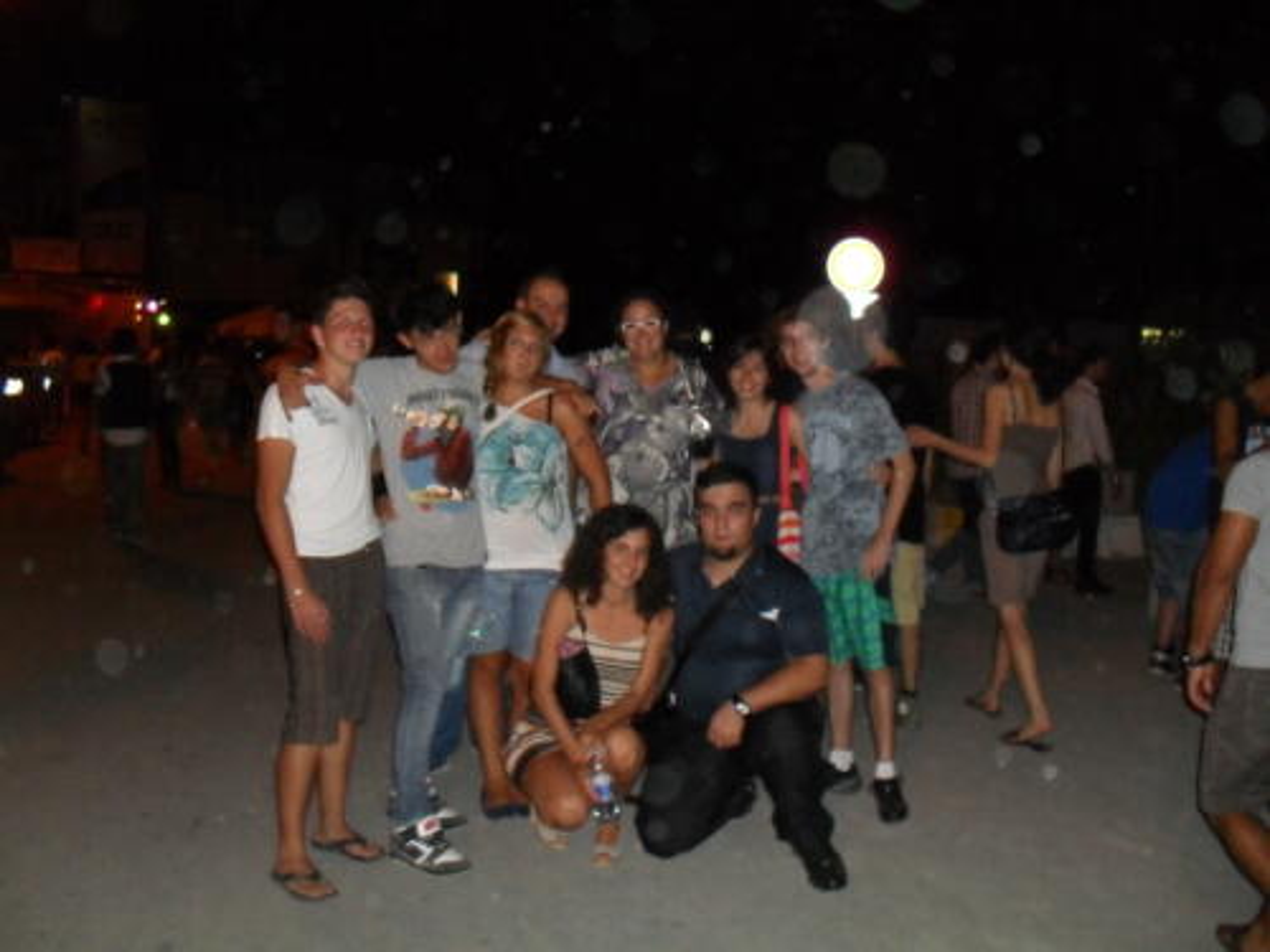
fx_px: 1284
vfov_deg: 40.7
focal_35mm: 35
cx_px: 635
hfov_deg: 52.6
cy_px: 476
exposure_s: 1/45
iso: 320
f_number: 3.2
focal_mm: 6.3
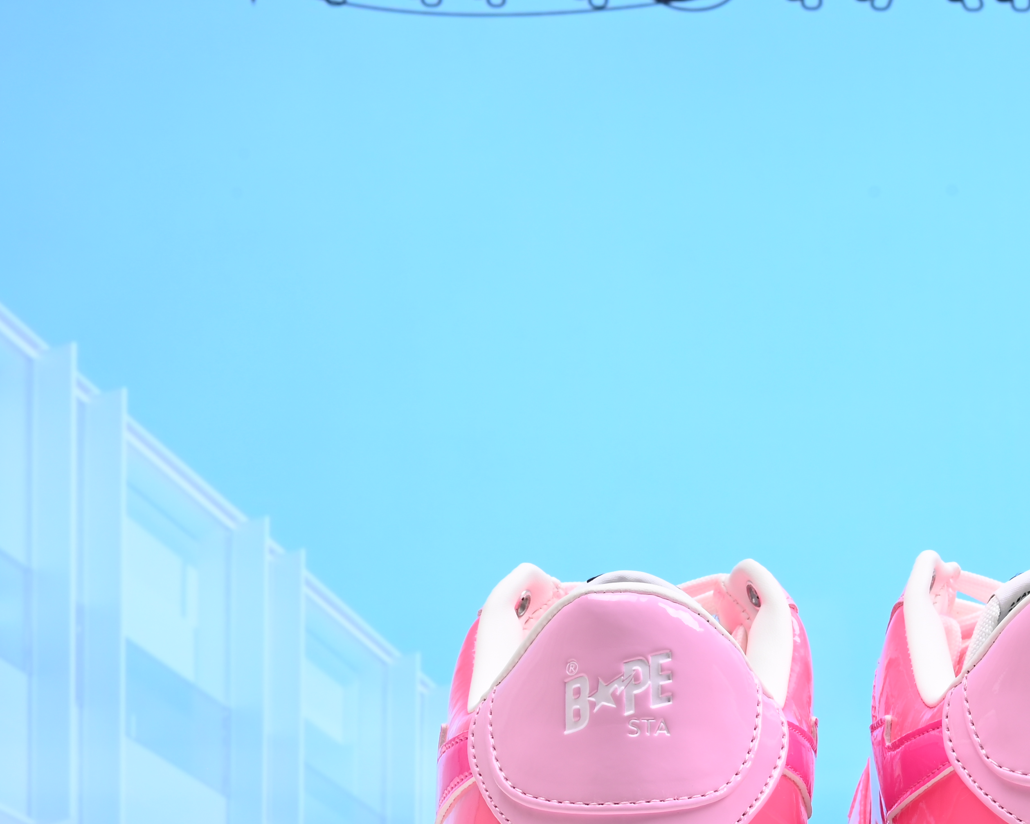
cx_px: 782
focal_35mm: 83
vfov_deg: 18.4
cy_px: 574
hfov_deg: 22.8
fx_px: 2530
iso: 100
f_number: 16
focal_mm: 37
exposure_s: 1/2
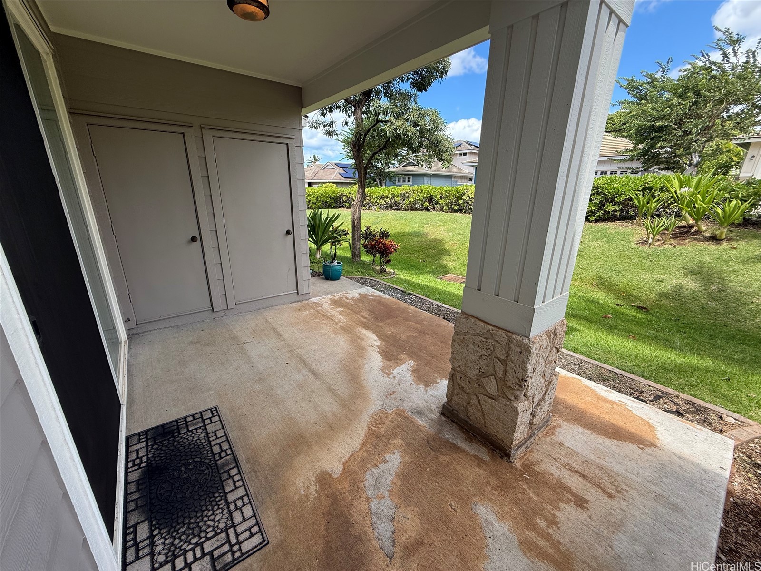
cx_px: 380
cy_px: 286
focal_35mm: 14
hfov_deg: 102.1
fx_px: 308
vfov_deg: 85.7
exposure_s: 1/590
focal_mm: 2.22
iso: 64
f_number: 2.2
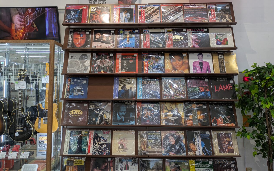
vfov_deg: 45.9
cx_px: 139
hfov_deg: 68.4
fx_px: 202
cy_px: 76
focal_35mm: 27
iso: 62
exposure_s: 1/100
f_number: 1.89
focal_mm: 5.43
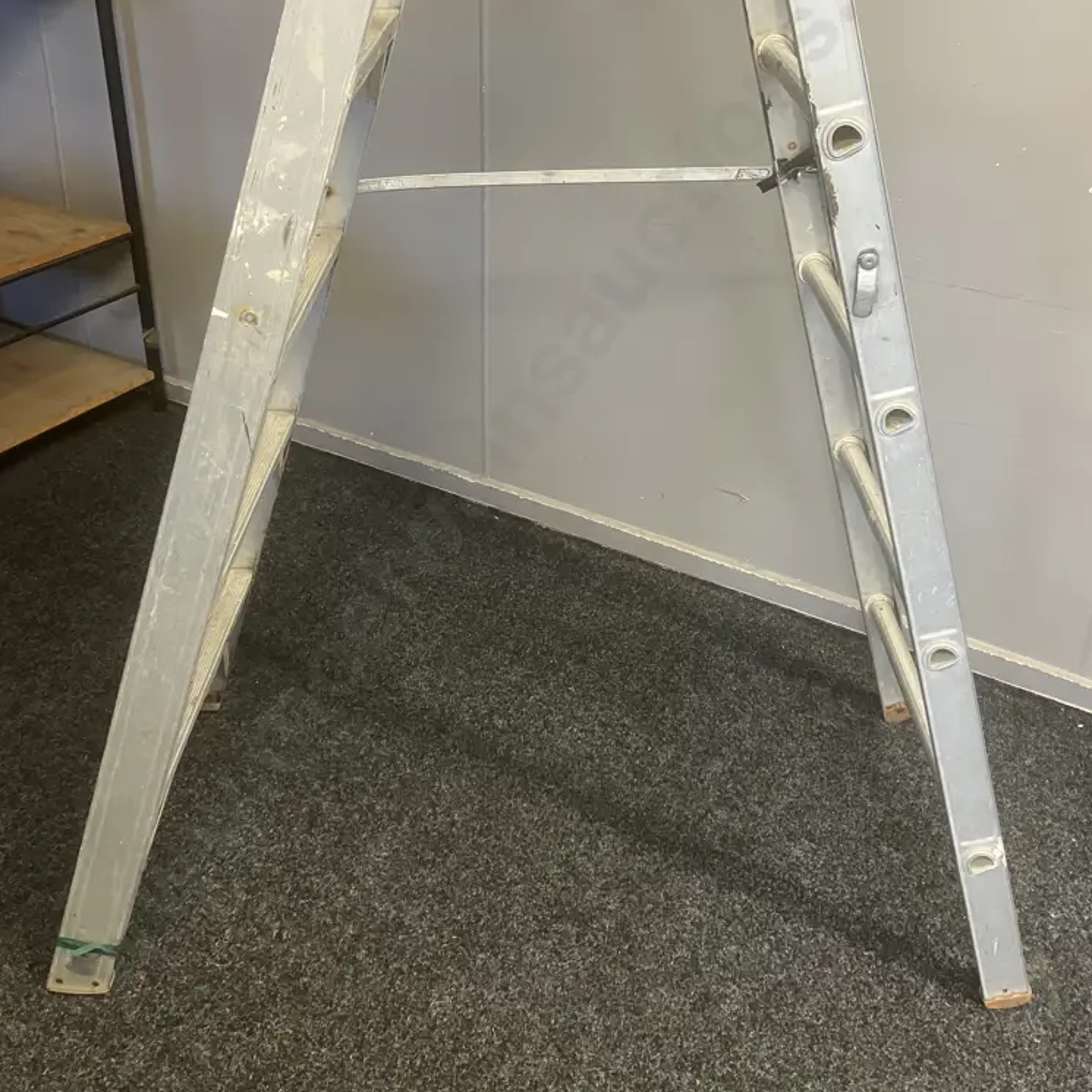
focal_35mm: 34
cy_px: 385
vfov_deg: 47.8
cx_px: 545
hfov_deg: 48.5
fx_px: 1213
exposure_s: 1/50
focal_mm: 3.99
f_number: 1.8
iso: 200
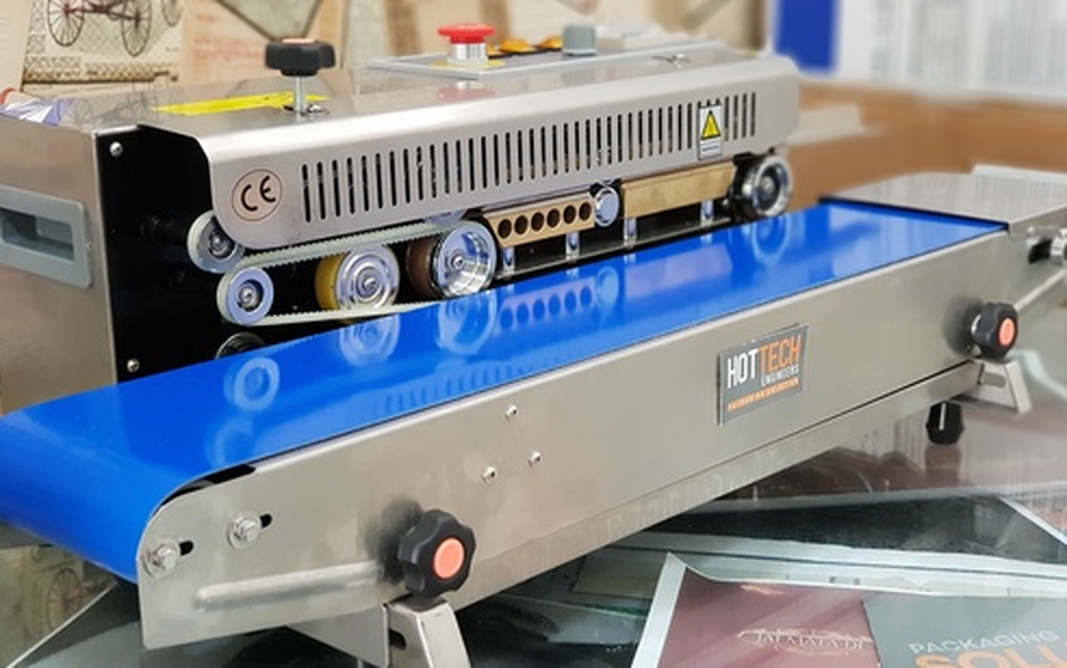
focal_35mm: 56
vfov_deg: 23.2
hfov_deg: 36.3
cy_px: 337
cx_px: 534
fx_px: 1629
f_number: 2.4
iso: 400
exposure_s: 1/33
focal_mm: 6
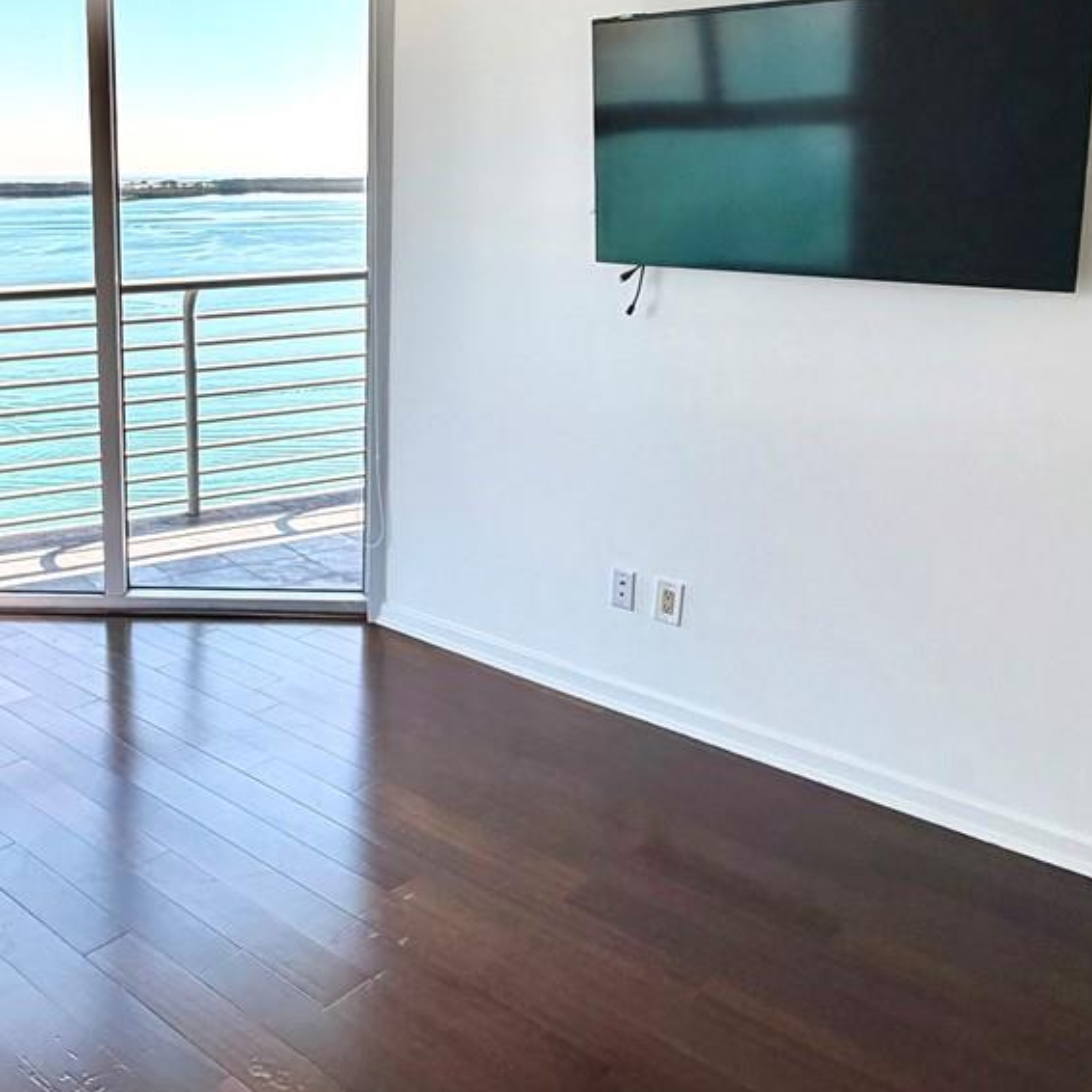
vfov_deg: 46.7
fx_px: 1249
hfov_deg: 44.9
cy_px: 397
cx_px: 216
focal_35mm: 35
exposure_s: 1/229
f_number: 2.2
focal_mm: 2.22
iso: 50
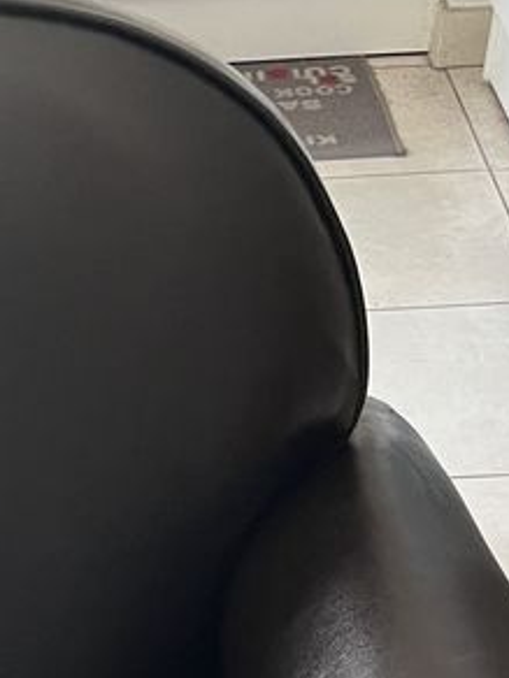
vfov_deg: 19.2
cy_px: 1026
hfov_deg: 15.7
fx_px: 1745
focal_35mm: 89
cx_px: -170
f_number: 1.6
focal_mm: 5.1
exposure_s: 1/50
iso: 200
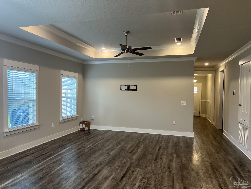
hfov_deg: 67.3
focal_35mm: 26
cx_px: 126
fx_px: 189
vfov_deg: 53.1
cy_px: 94
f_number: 1.5
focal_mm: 5.7
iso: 80
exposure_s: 1/60
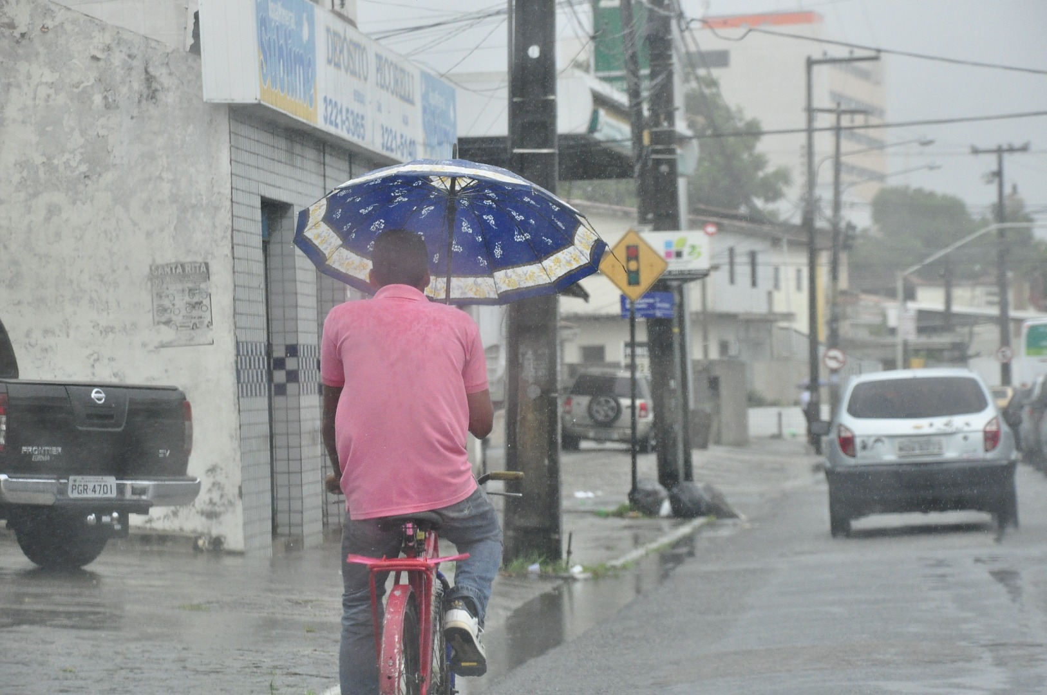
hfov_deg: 13.1
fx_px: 4575
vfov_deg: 8.7
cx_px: 524
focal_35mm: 158
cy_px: 348
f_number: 10
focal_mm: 105
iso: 1600
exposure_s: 1/1600
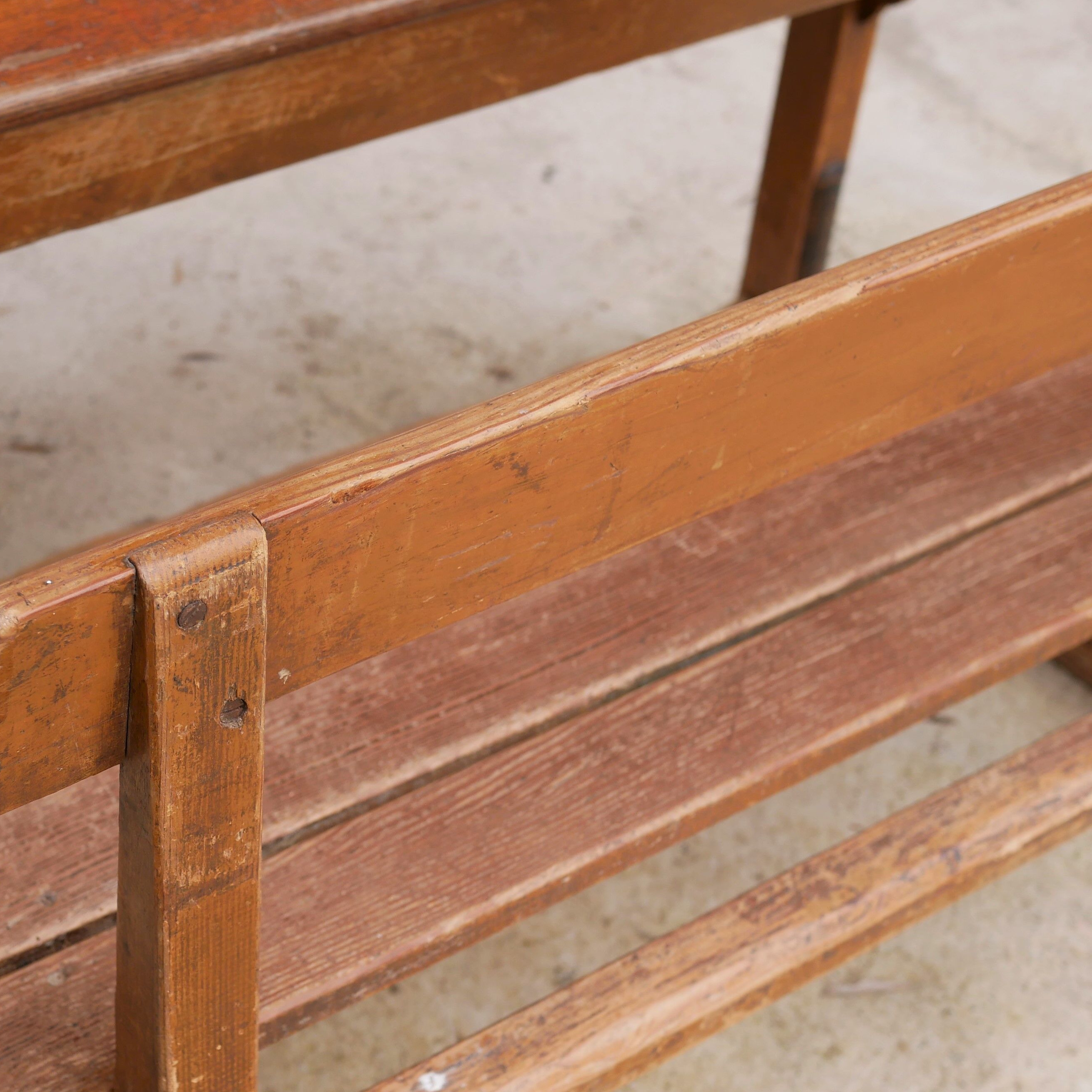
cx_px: 260
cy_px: 704
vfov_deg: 27.6
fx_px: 2213
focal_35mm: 62
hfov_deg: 27.3
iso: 200
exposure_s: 1/320
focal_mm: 20
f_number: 3.2
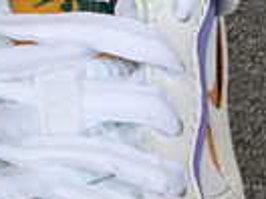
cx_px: -151
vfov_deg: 7.0
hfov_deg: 9.1
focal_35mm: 212
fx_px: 1629
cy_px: 196
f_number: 2.4
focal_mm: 3.3
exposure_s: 1/122
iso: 25
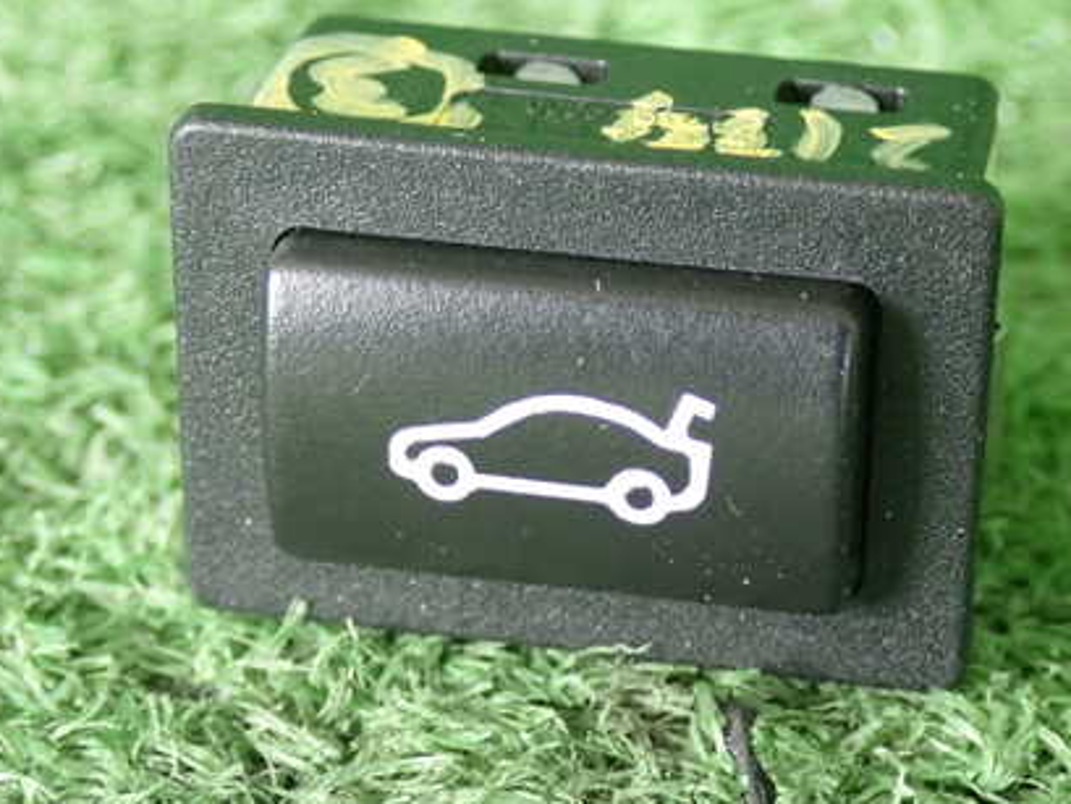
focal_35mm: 113
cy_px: 482
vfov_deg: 13.1
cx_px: 725
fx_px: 3497
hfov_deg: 17.4
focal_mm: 13.65
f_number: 4.1
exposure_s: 1/50
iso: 800
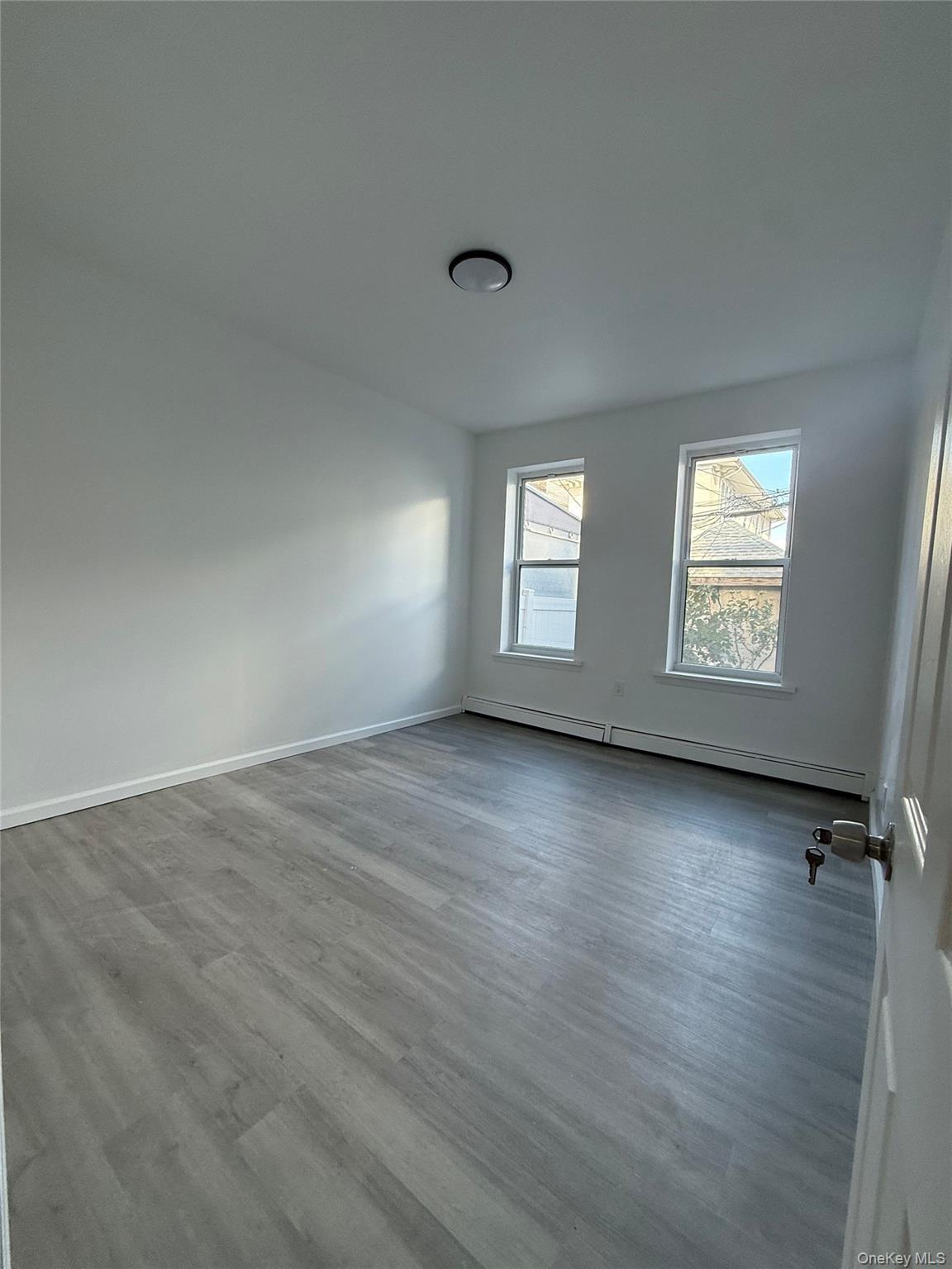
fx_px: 513
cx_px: 476
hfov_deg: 85.7
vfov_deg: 102.1
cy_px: 634
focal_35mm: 14
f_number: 2.2
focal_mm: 2.22
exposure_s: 1/99
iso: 160
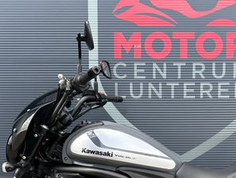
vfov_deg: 26.3
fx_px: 355
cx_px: 166
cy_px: 185
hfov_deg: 36.2
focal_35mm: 52
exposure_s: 1/580
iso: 80
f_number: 1.78
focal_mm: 6.86
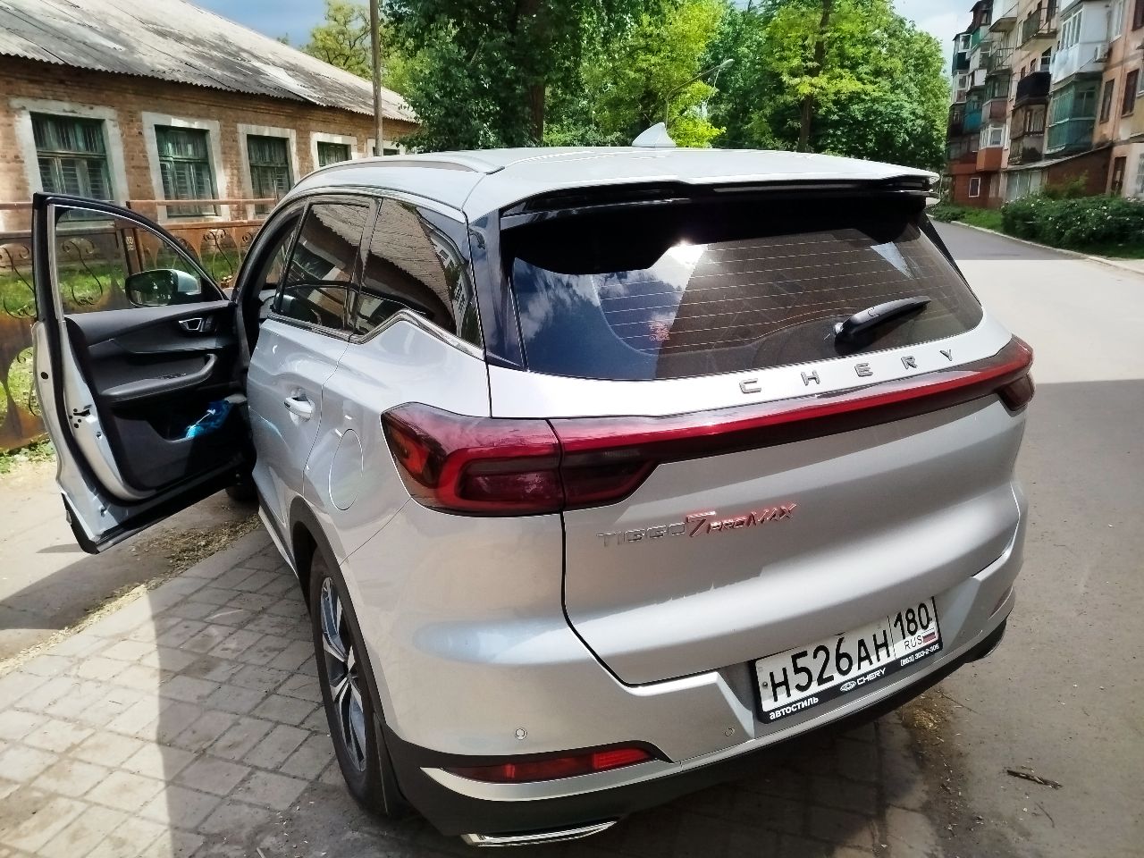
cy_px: 429
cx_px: 572
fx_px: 793
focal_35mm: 24
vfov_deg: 56.8
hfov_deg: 71.6
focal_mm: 5.31
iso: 50
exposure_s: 1/1048
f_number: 1.7
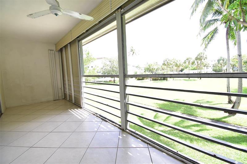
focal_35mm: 15
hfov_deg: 100.4
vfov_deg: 77.3
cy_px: 82
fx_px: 103
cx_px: 124
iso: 1250
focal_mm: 10
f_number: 5.6
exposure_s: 1/320
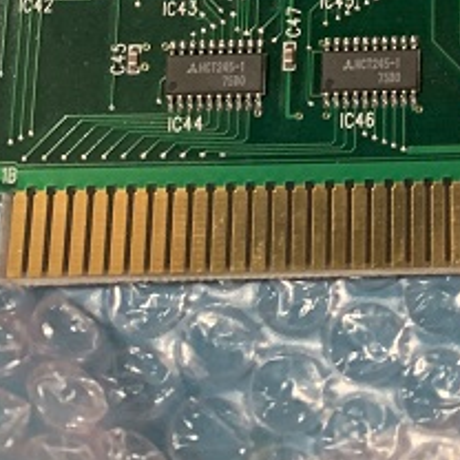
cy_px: -333
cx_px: 525
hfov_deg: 18.6
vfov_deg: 16.7
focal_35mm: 89
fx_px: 1338
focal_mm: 4.25
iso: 400
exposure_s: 1/58
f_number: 1.8
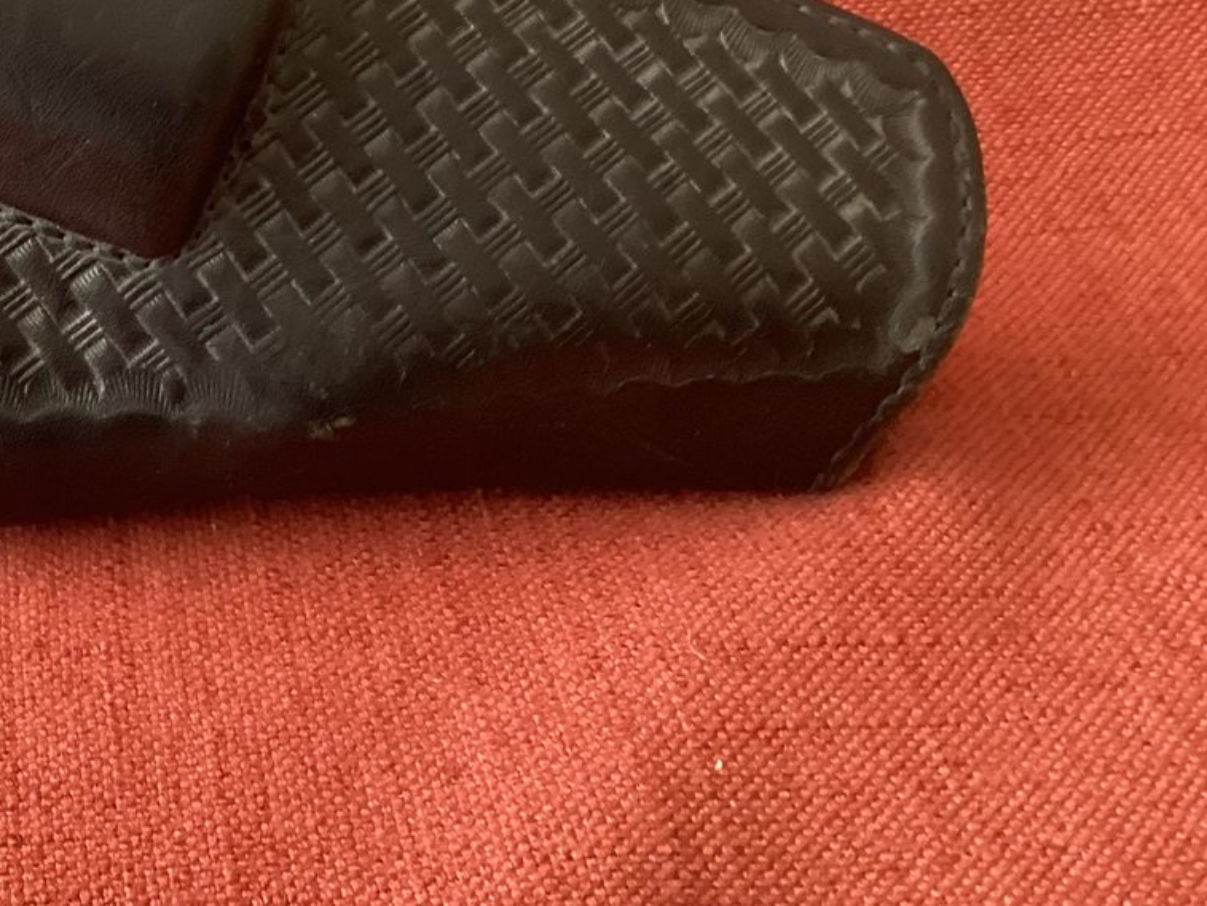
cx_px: 47
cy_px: 243
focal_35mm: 62
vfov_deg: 23.5
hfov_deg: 29.5
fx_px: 2162
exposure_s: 1/40
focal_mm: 3.3
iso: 400
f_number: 2.4
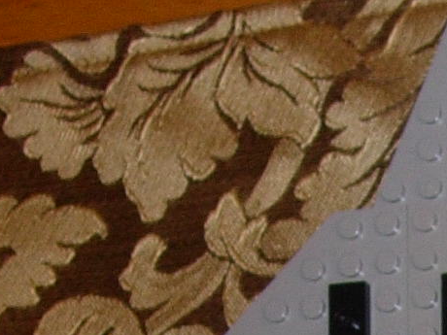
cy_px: 780
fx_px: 2763
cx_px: 780
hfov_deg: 8.9
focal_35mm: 214
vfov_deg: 6.6
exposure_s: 1/64
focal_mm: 7.8
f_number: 2.8
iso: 79
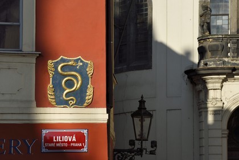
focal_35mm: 185
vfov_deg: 7.4
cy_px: 80
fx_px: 1228
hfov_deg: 11.1
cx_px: 120
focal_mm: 185
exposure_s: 1/250
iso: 200
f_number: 14
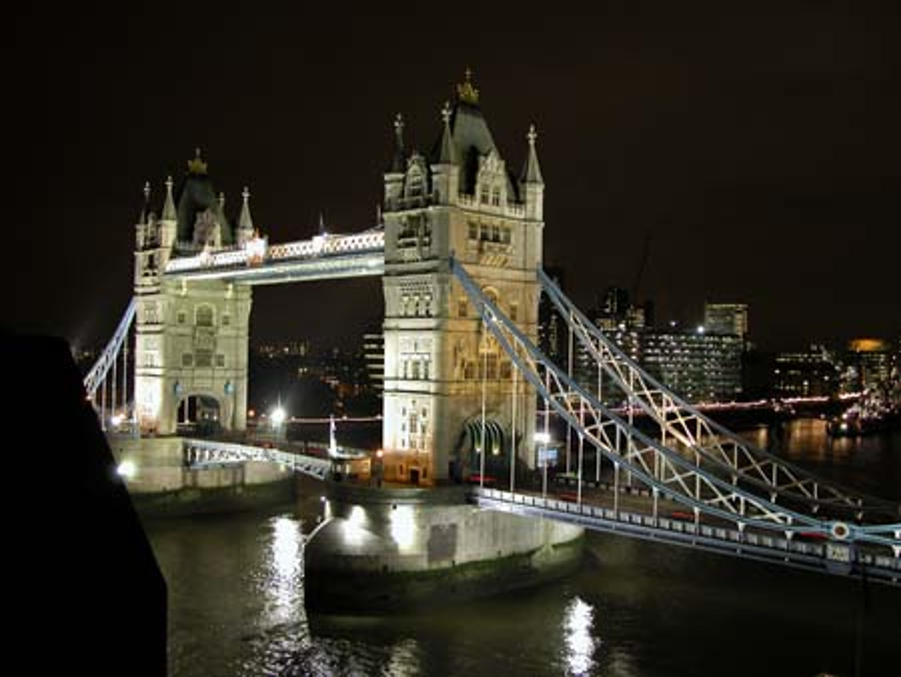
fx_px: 885
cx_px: 450
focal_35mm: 34
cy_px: 338
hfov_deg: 53.9
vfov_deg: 41.8
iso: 100
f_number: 2.8
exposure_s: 1/2.5
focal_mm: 8.9
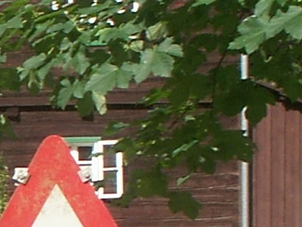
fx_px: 2435
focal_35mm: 279
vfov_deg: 5.3
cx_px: -344
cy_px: 282
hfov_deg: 6.8
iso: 50
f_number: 7.1
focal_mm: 7.7
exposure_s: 1/125
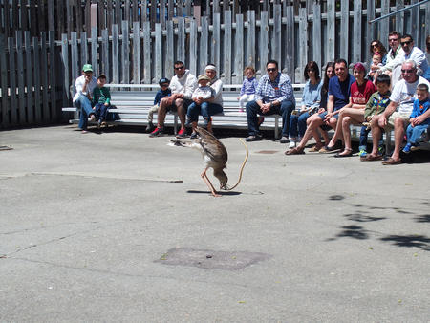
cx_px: 215
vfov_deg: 23.7
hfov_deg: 31.2
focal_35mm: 62
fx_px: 771
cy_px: 162
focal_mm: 13.2
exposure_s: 1/800
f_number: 4
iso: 100
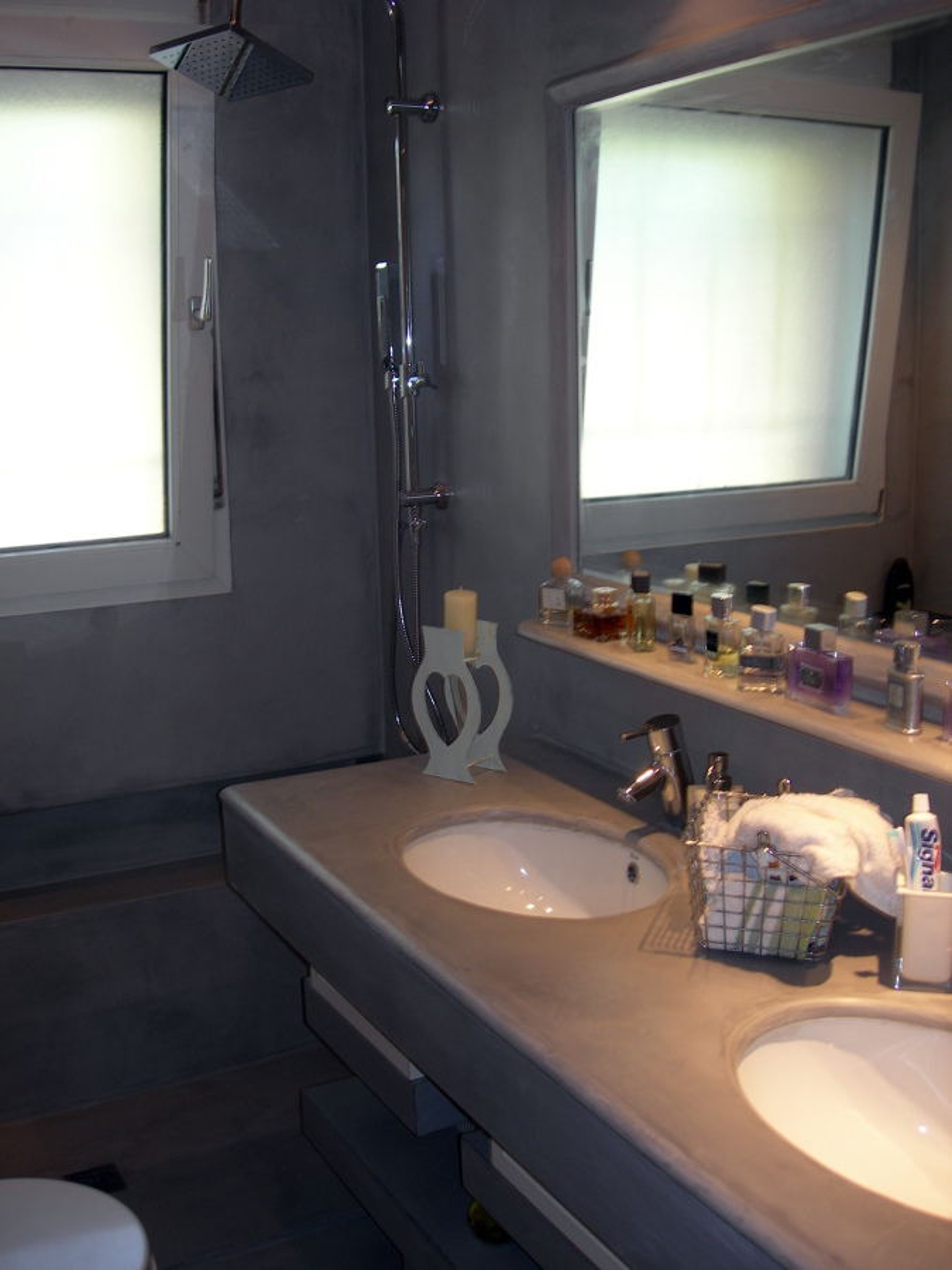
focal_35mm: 38
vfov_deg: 49.0
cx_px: 476
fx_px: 1393
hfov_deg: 37.7
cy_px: 635
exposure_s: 1/30
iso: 50
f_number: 2.8
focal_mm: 7.8
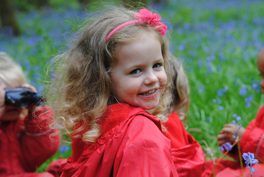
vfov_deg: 12.3
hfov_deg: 18.3
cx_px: 145
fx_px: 819
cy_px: 100
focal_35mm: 112
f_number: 5.6
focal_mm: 65
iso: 400
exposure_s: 1/320
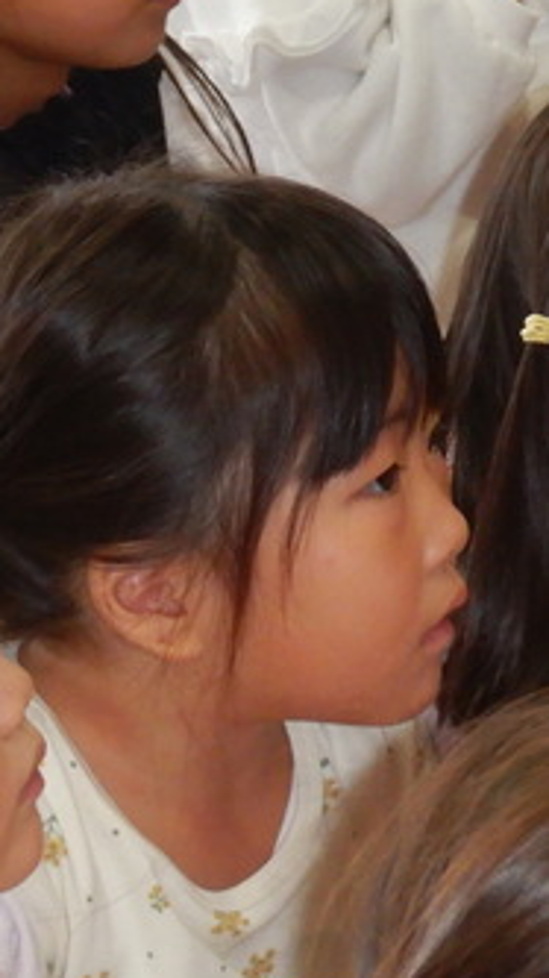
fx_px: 7204
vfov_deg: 7.8
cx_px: 834
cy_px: 640
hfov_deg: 4.3
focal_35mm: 278
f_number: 4.7
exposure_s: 1/60
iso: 360
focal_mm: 15.3
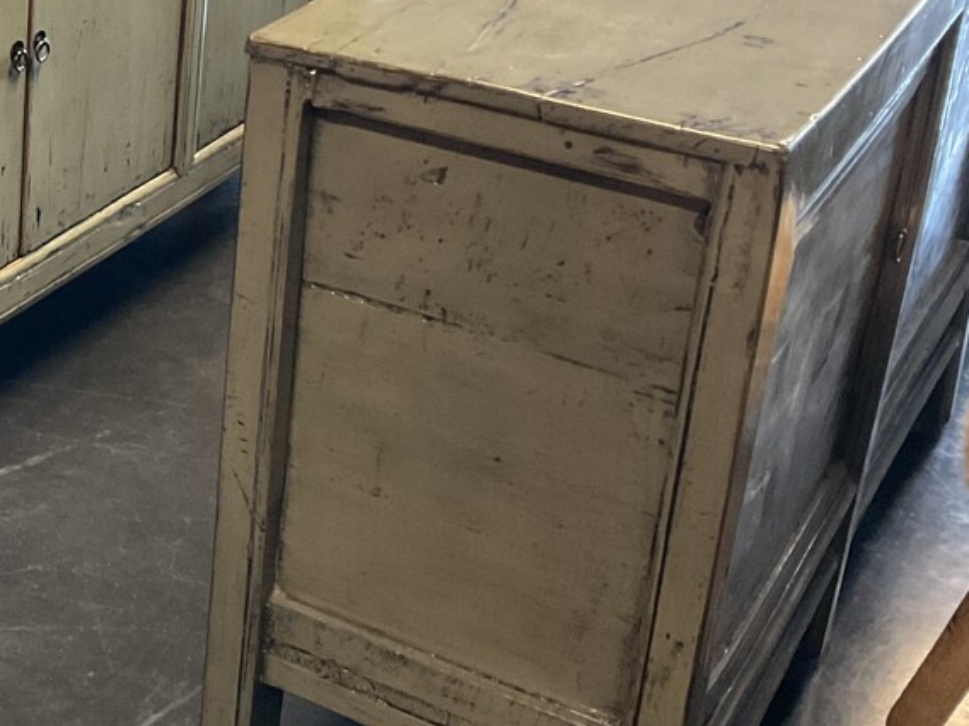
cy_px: 121
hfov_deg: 26.3
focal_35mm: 68
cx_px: -103
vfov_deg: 21.3
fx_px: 1904
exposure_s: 1/25
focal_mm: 3
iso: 250
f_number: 1.8
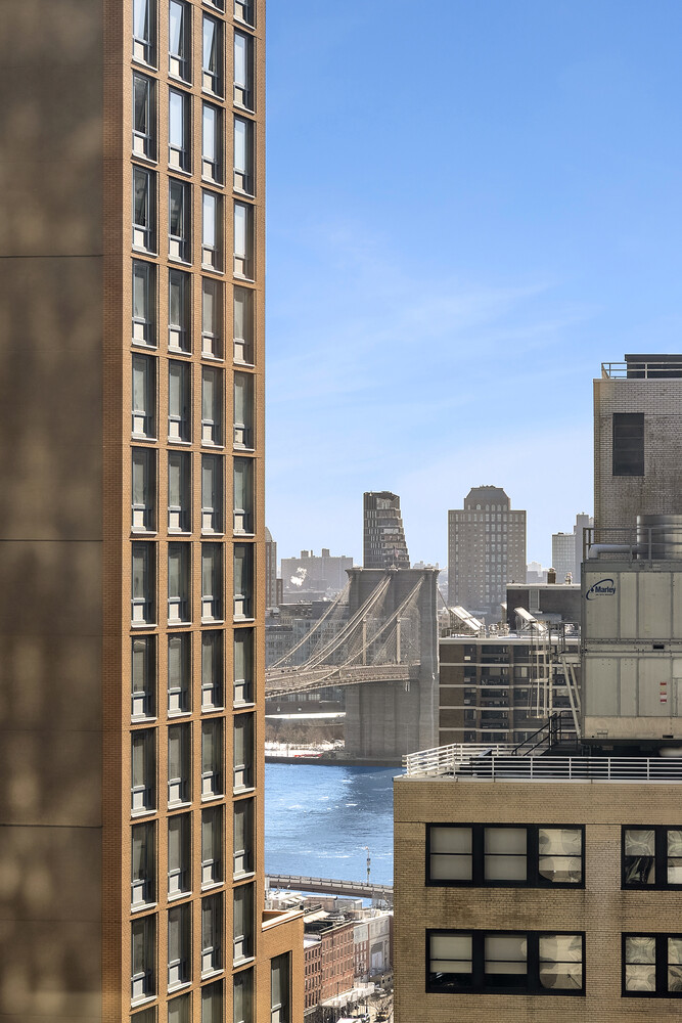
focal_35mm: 105
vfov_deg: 19.5
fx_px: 2982
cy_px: 512
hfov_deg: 13.0
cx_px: 341
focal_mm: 70
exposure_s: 1/250
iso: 100
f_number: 7.1
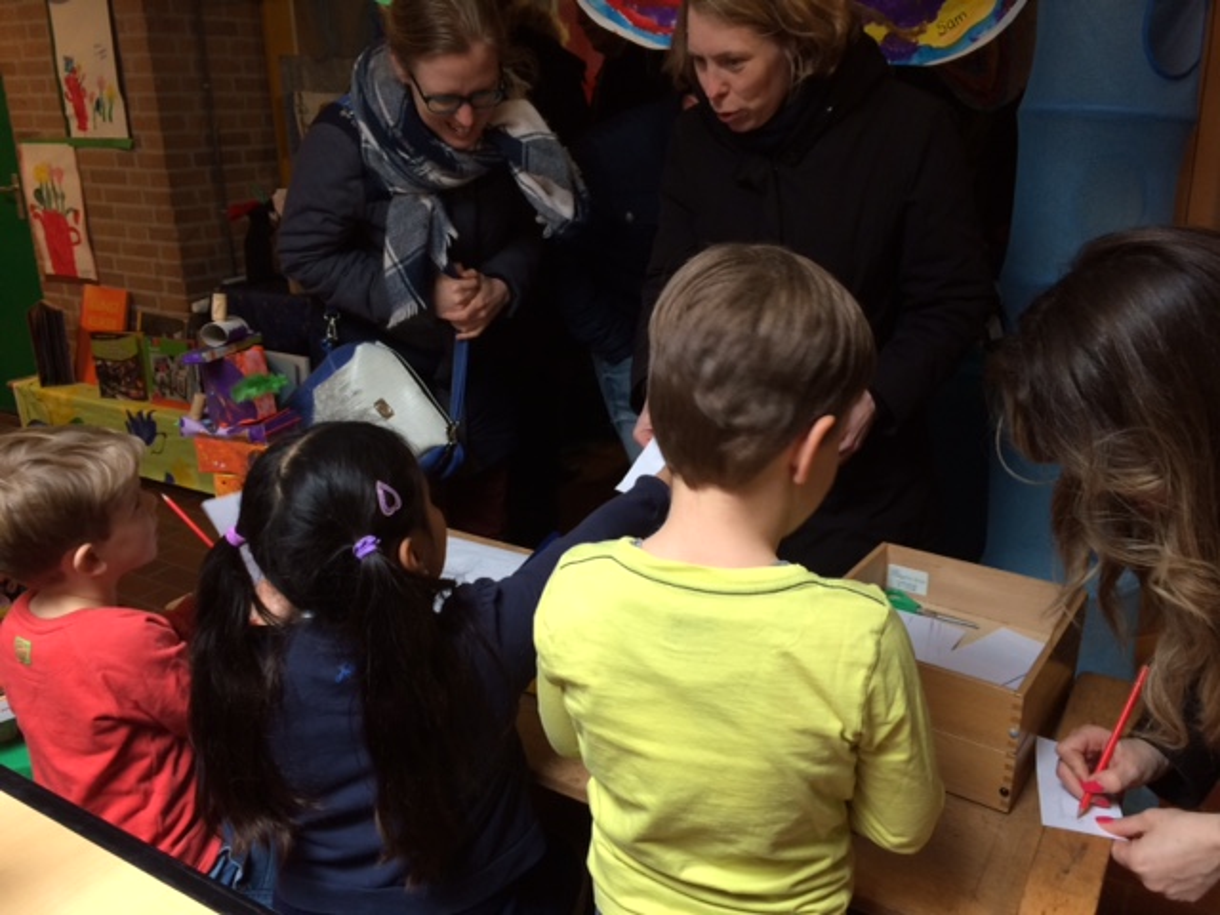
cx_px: 610
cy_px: 458
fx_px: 1022
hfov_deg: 61.7
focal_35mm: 29
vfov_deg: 48.2
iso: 100
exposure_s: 1/33
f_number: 2.2
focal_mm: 4.15
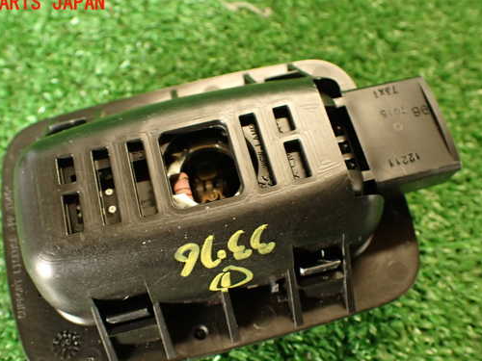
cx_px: 219
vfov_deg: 39.6
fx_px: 501
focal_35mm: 36
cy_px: 208
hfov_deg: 51.3
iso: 320
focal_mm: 5.4
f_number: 2.3
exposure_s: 1/30
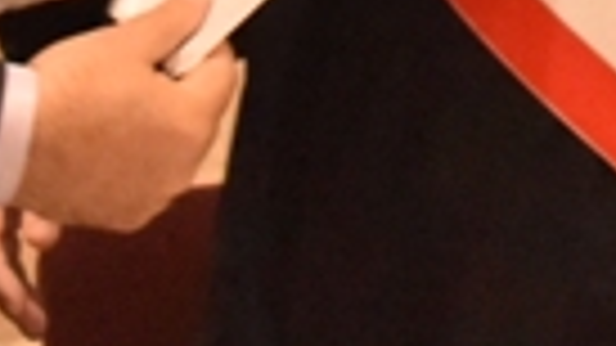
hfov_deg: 9.2
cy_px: -515
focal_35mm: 235
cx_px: 328
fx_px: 3838
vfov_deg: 5.0
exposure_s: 1/50
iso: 6400
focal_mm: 30
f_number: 10
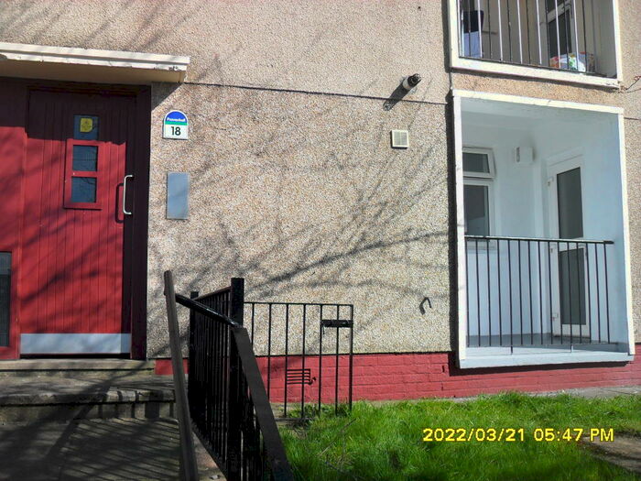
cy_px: 240
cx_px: 320
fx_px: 648
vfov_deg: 40.7
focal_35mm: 35
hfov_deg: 52.6
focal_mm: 6.2
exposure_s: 1/125
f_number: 8.9
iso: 100
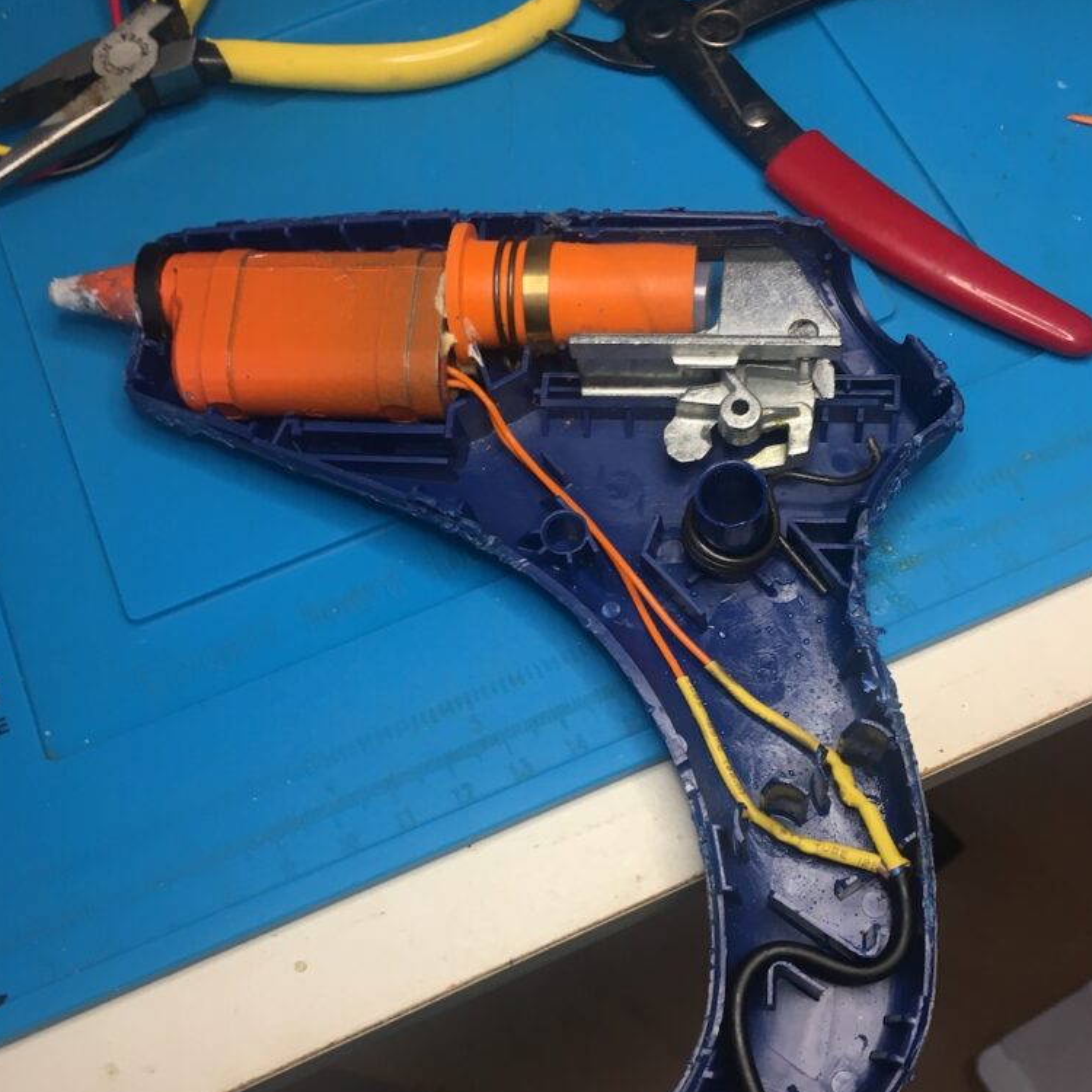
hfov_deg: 47.2
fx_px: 1249
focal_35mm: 35
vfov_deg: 46.9
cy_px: 671
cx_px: 550
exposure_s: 1/33
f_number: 2.2
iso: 32
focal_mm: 4.15
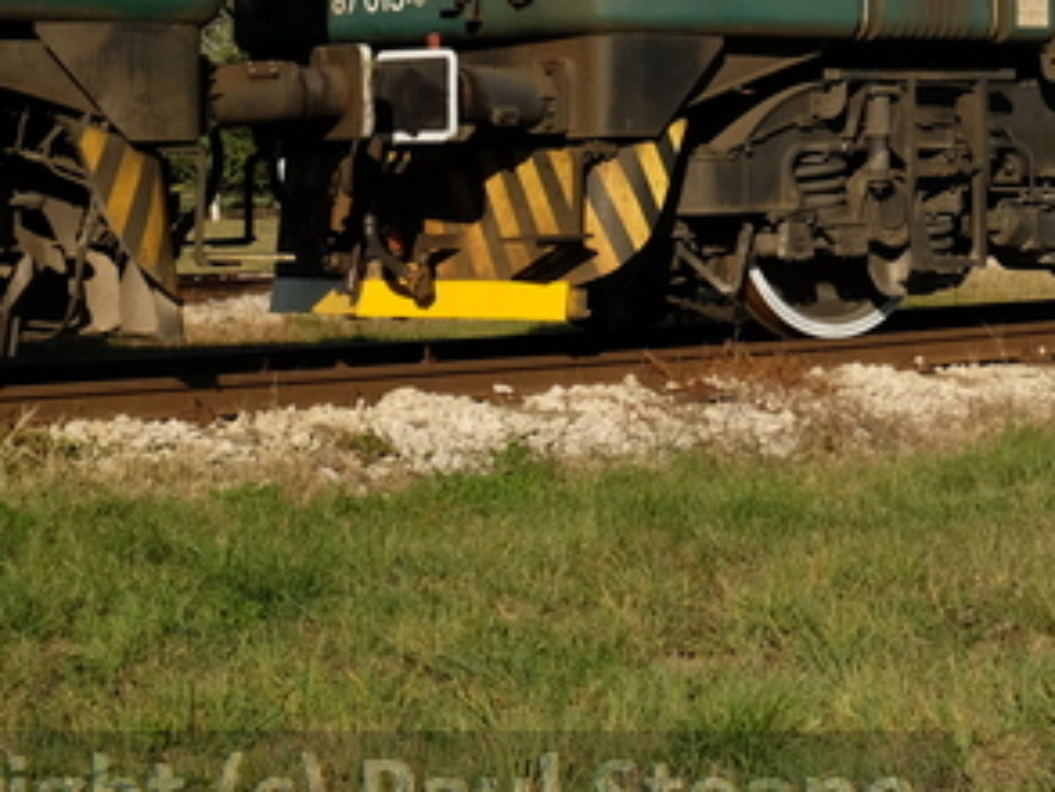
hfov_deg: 18.3
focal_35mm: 104
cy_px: -58
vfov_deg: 14.0
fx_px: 3171
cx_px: 1123
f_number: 8
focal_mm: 26.5
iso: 200
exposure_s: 1/350
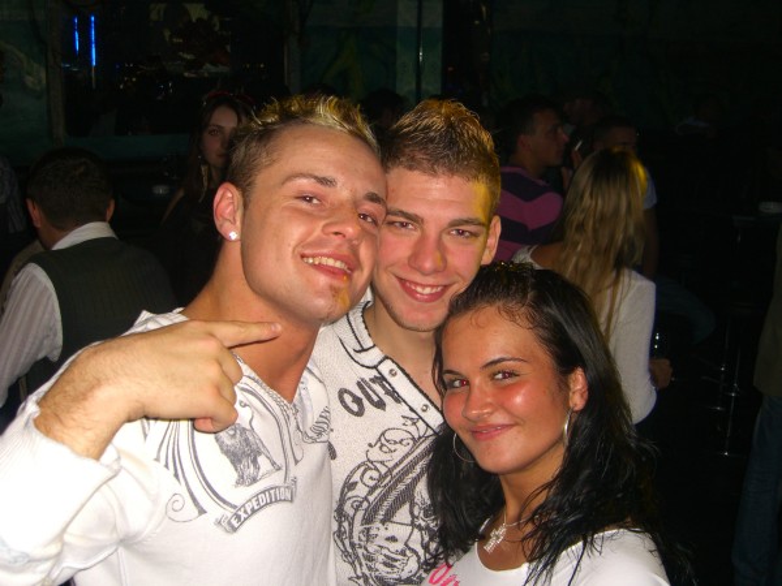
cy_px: 293
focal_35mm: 38
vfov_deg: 37.7
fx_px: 858
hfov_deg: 49.0
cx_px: 391
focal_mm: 7.9
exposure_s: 1/60
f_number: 2.8
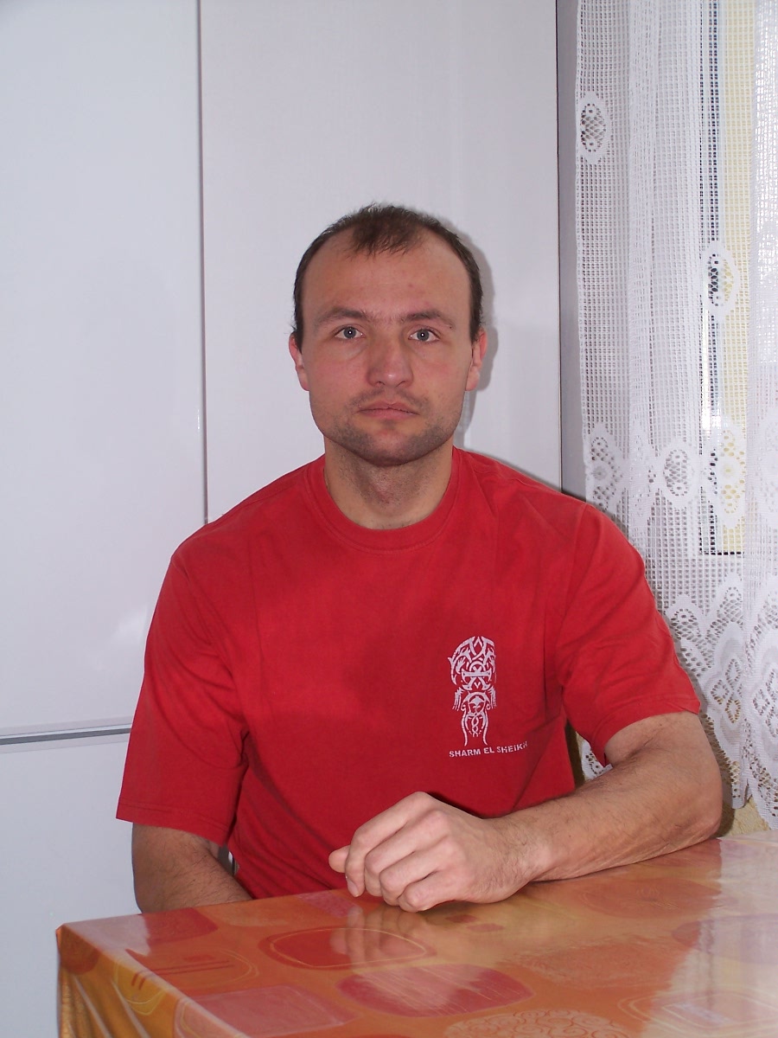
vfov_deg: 28.2
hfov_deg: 21.3
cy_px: 519
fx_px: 2068
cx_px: 389
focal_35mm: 69
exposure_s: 1/60
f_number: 3.2
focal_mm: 11.5
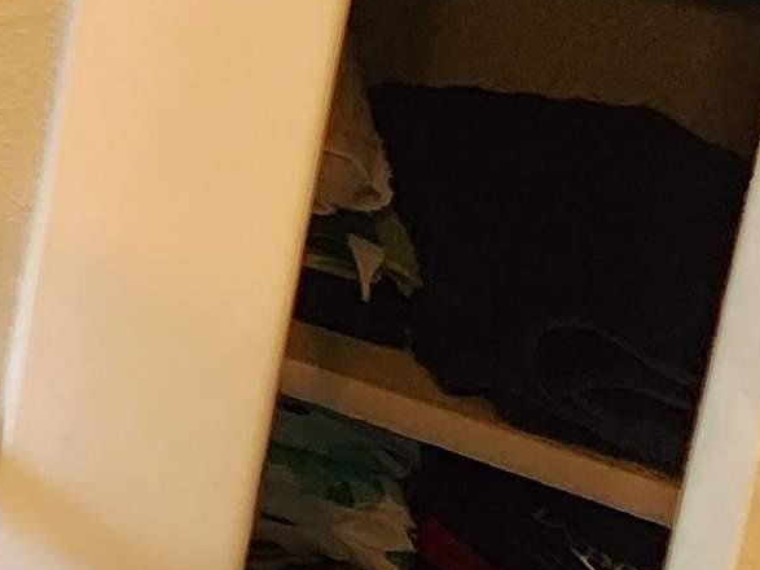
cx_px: -1220
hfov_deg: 13.7
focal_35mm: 68
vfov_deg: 16.8
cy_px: -534
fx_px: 1493
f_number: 2.2
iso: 200
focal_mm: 2.2
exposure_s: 1/60
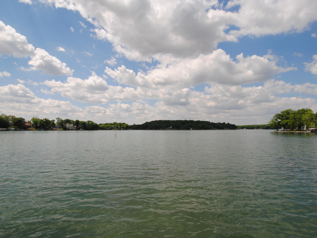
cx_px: 146
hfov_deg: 90.9
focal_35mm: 17
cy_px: 119
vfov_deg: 74.7
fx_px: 156
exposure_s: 1/320
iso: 100
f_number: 9
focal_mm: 10
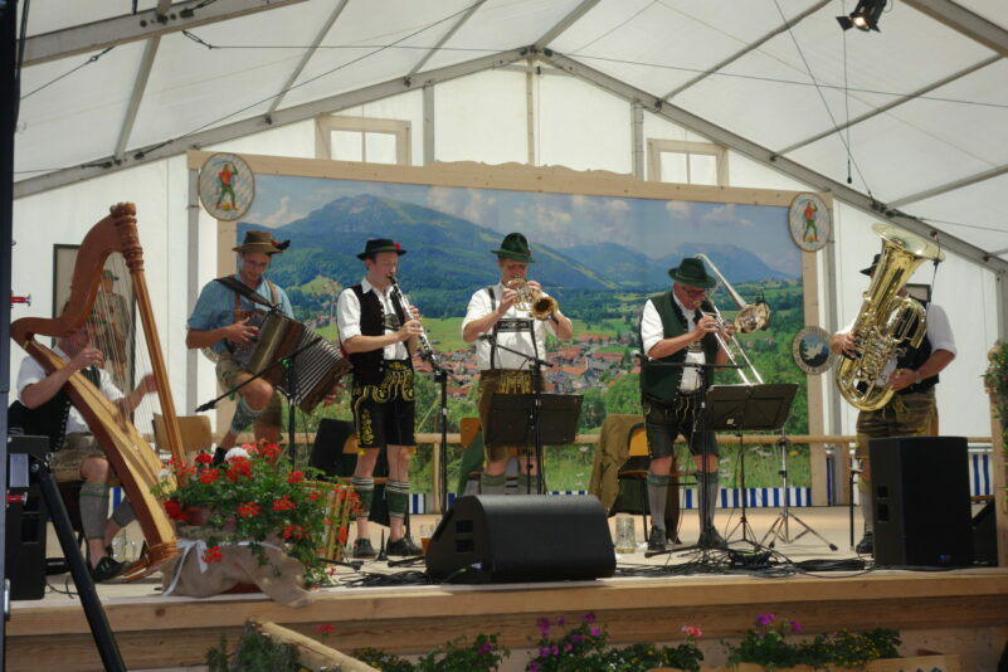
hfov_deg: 41.1
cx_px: 504
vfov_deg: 28.1
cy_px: 336
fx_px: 1344
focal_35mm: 48
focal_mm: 17.8
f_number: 3.2
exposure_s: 1/50
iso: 400
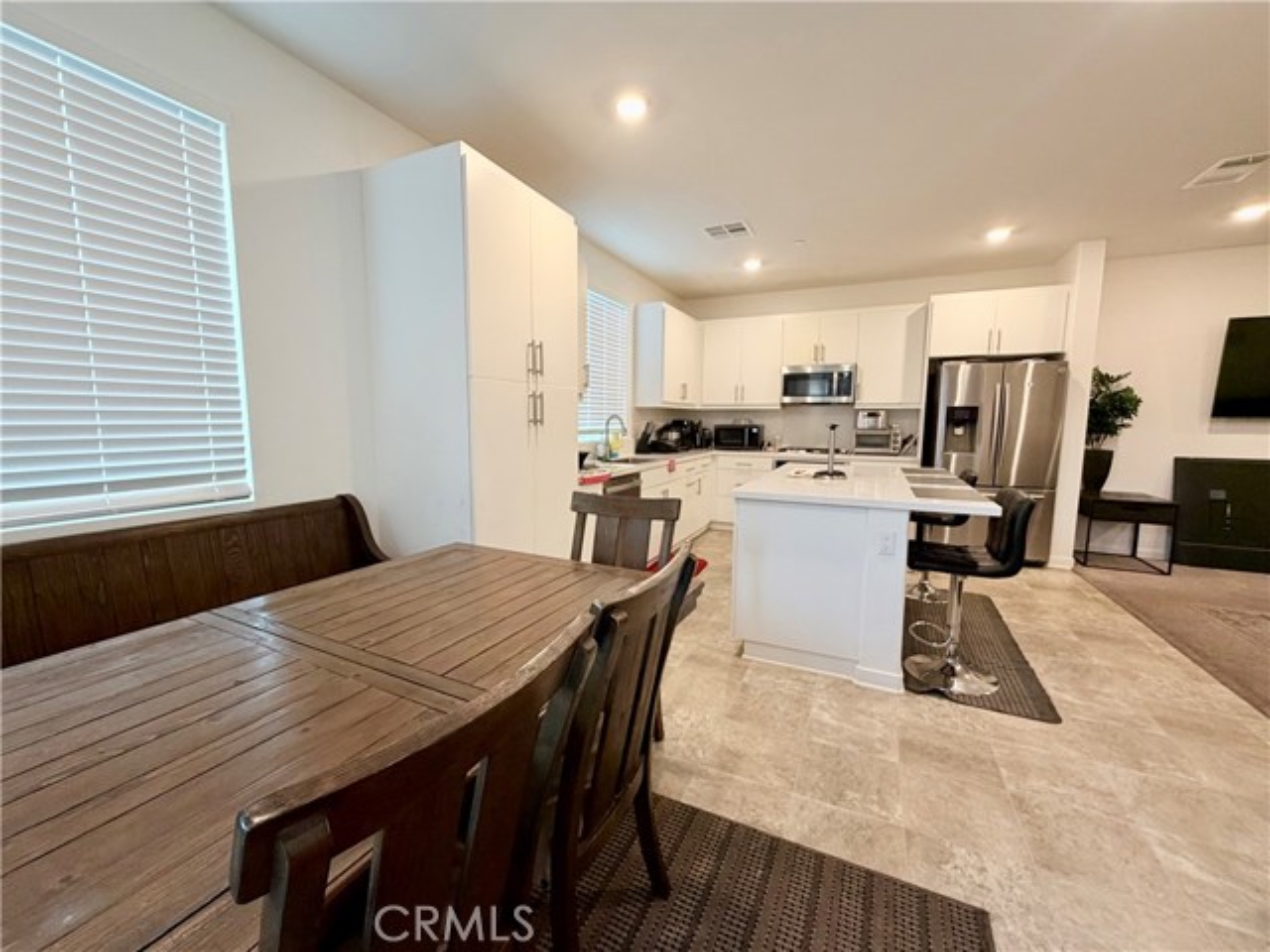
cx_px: 635
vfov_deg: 85.7
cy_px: 476
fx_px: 514
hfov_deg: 102.1
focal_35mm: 14
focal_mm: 2.22
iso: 160
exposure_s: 1/60
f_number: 2.2
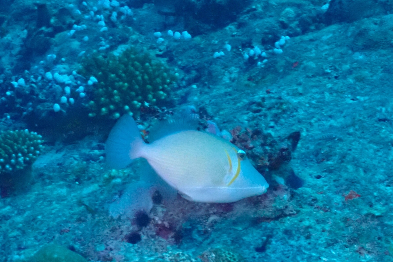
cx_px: 197
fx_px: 1146
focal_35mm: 105
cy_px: 146
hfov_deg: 19.5
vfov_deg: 13.0
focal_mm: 18
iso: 1600
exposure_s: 1/200
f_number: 6.3
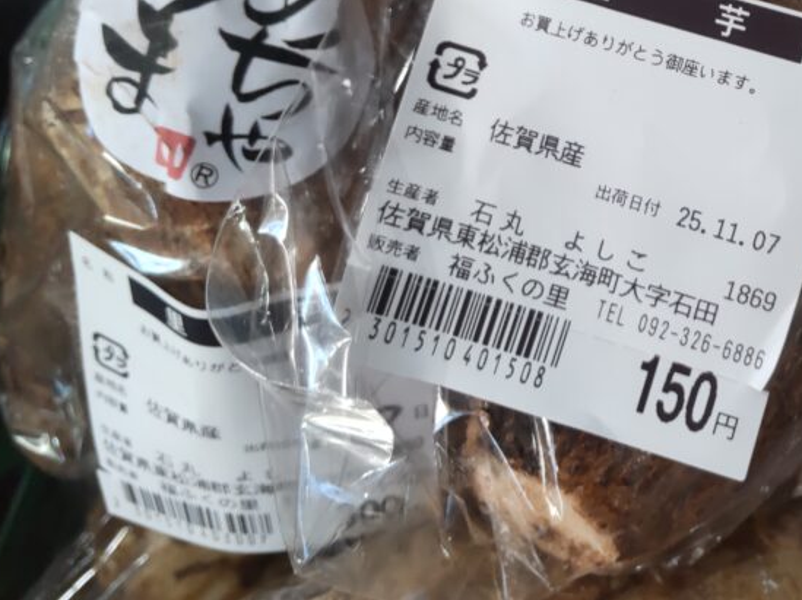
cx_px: 678
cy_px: 171
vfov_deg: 33.8
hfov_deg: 42.2
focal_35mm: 42
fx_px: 972
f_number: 2
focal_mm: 3.43
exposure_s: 1/60
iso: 112
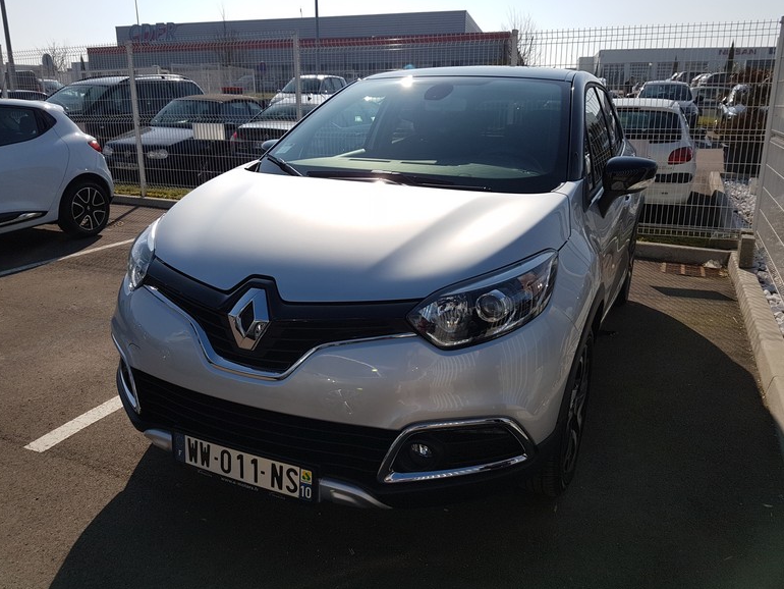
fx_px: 612
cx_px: 379
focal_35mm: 27
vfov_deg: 51.4
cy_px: 286
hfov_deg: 65.3
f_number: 1.7
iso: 40
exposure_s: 1/3712
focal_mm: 4.2
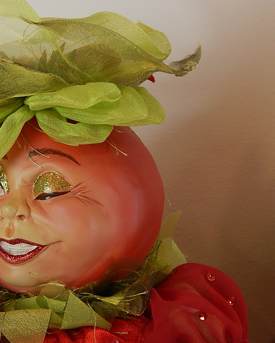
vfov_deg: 19.6
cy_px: 171
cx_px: 52
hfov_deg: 15.6
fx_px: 997
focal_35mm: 98
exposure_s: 1/30
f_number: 4.2
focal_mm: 13.5
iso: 160
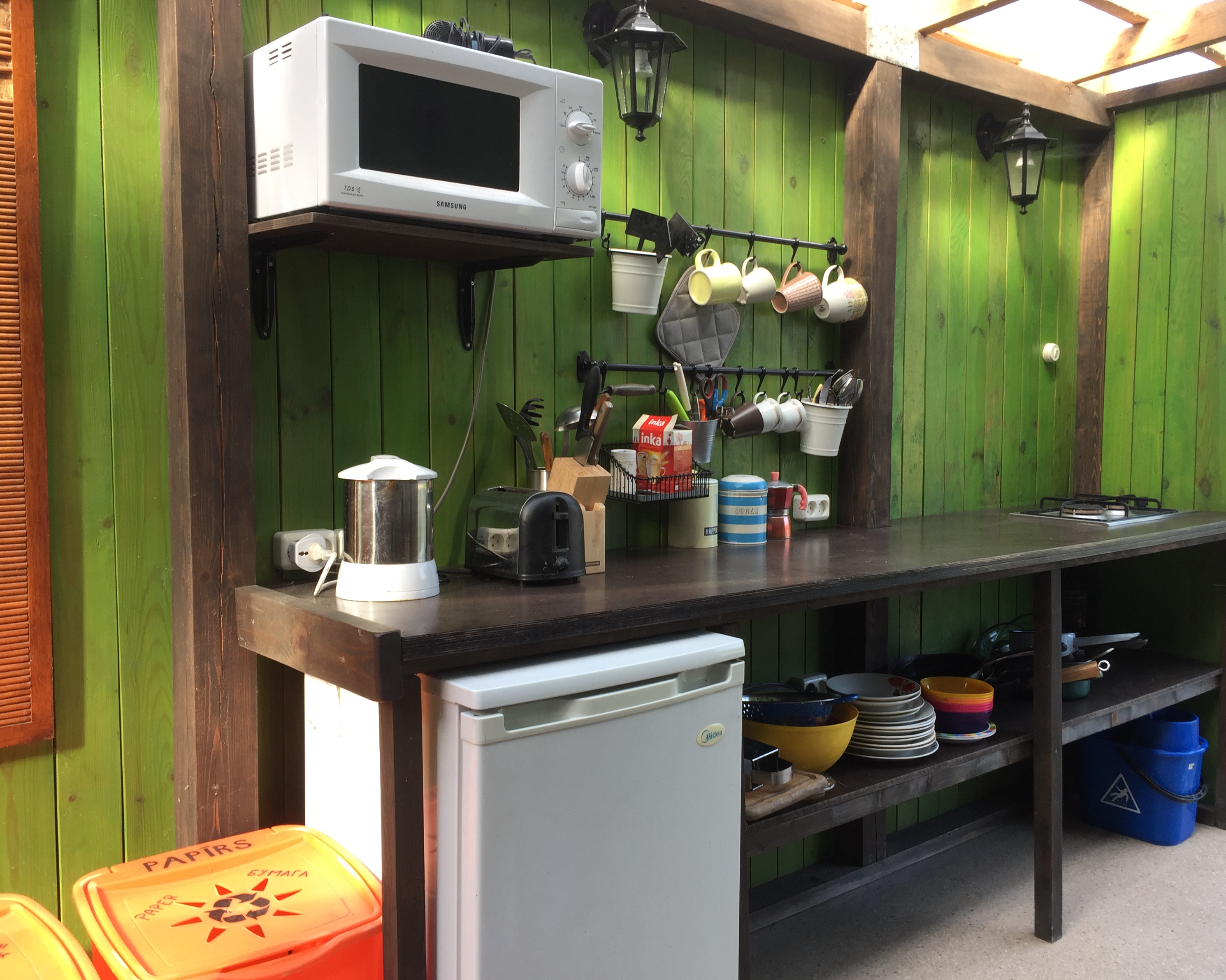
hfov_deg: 57.1
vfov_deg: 47.1
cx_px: 667
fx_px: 1125
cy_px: 483
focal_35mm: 31
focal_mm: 4.15
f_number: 2.2
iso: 32
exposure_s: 1/111
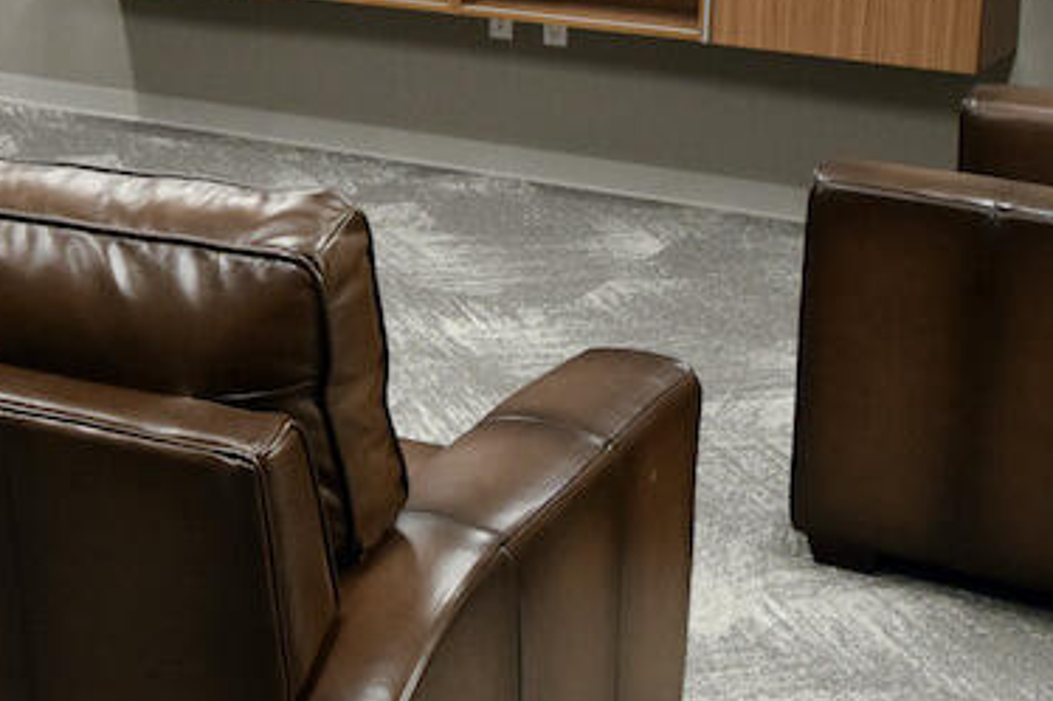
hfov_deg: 26.7
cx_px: 183
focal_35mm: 74
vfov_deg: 18.1
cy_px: 86
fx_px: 2163
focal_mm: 18
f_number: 3.5
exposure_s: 1/30
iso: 1400
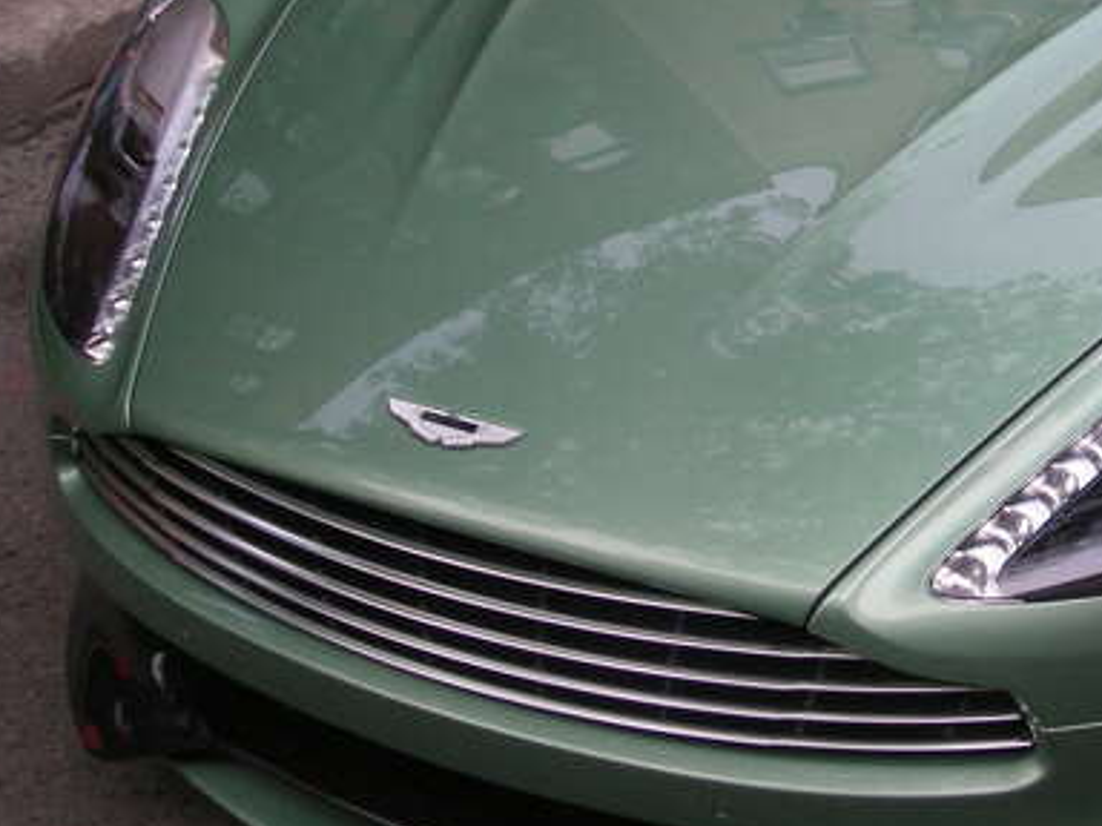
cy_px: 255
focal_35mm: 73
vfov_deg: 20.1
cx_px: 918
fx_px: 2324
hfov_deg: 26.1
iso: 122
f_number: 2.8
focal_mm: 5.7
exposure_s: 1/59.8
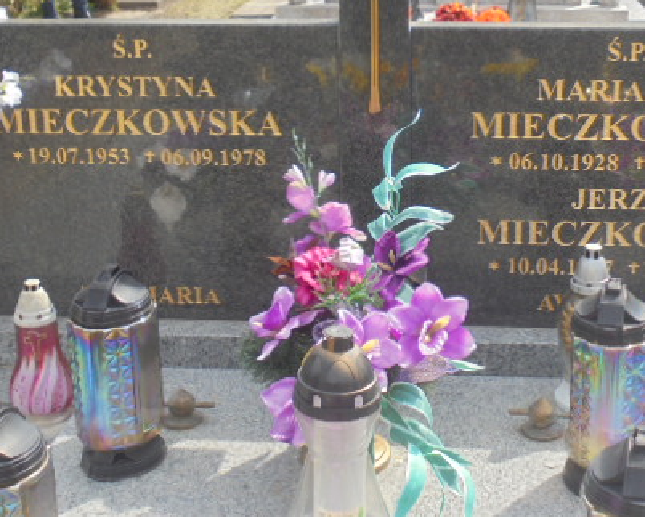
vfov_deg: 25.6
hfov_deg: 31.8
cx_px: 398
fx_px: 1127
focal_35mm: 59
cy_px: 161
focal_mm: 6.9
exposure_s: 1/320
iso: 100
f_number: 4.2
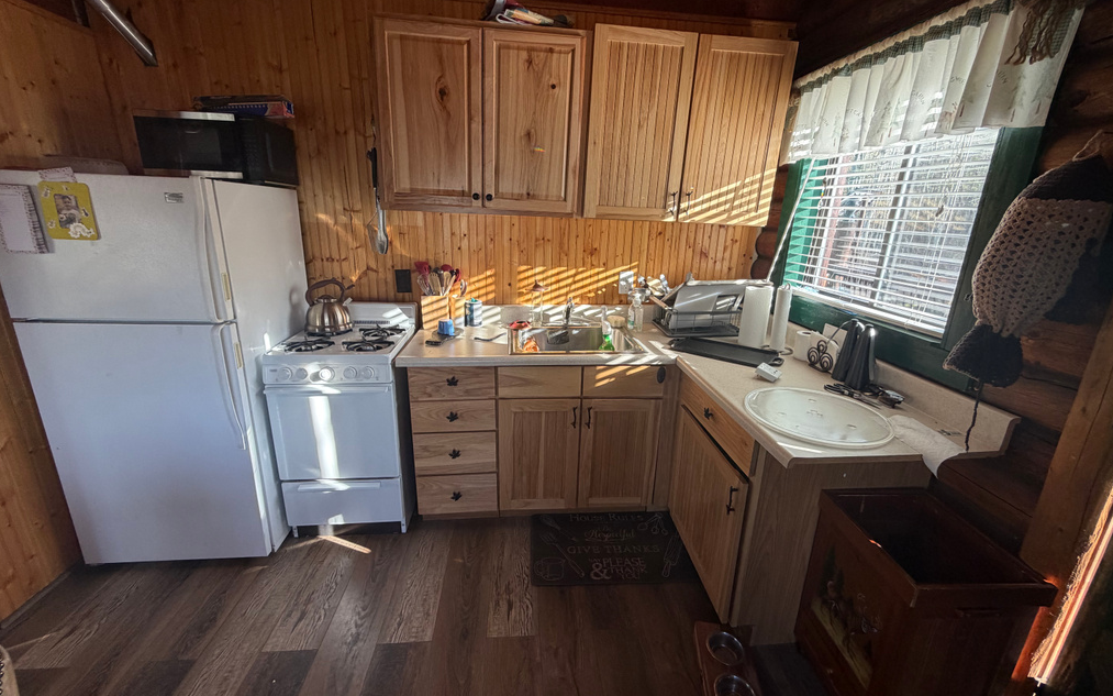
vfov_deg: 74.8
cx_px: 558
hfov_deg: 101.5
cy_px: 344
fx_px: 455
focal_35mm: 15
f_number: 2.2
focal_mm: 2.22
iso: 160
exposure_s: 1/121
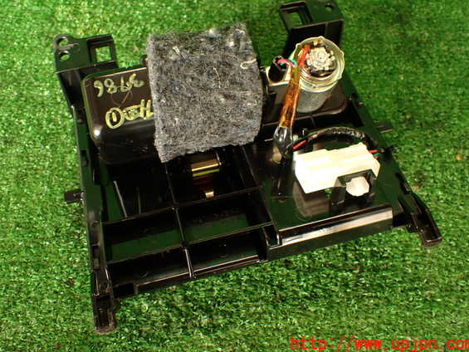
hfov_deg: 53.9
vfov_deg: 41.8
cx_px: 229
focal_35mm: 34
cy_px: 168
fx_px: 461
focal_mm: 5.79
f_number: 2.4
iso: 200
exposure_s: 1/50
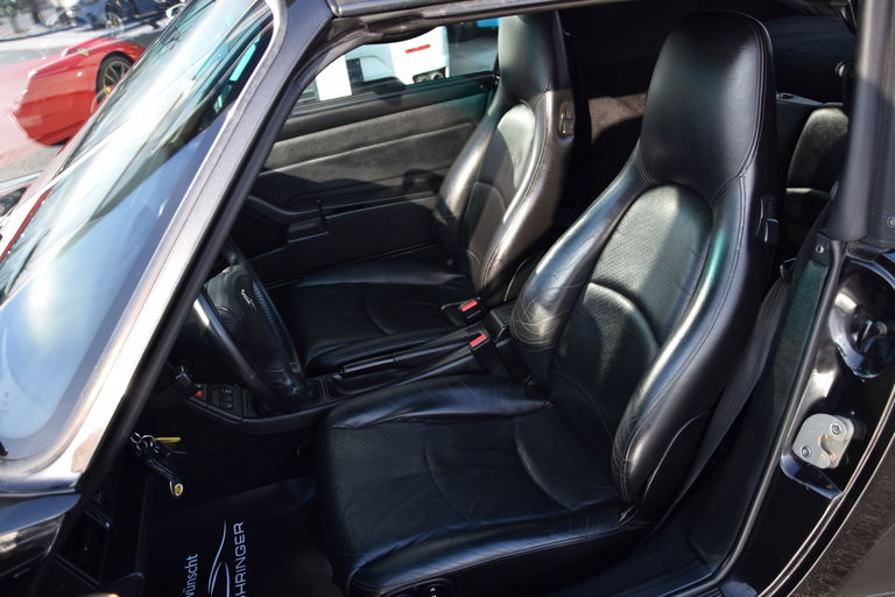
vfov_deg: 25.8
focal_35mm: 52
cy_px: 298
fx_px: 1305
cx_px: 448
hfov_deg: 37.9
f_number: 6.3
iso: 100
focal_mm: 35
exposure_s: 1/160
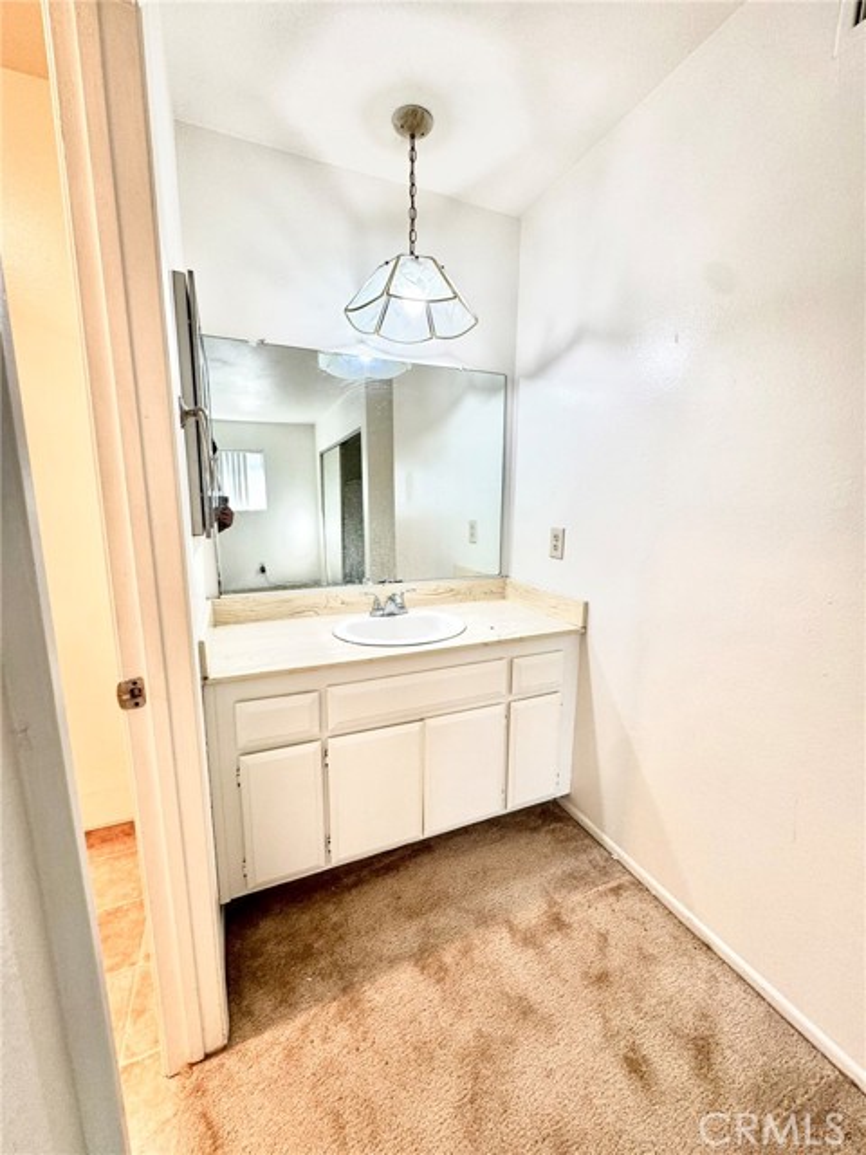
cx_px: 433
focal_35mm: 14
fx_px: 467
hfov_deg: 85.7
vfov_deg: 102.1
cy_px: 578
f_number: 2.2
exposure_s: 1/120
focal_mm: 2.22
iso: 80
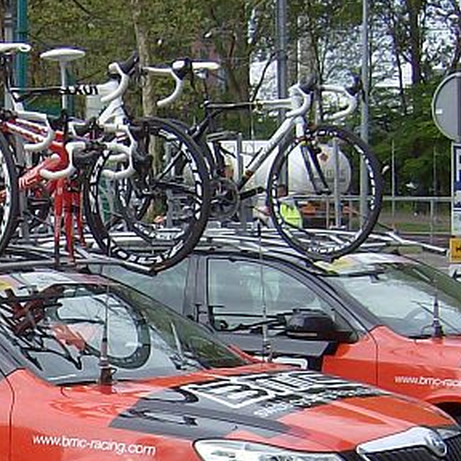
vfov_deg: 15.3
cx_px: -93
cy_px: 372
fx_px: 1703
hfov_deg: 14.9
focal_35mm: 113
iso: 100
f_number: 4.7
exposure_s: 1/349
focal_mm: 6
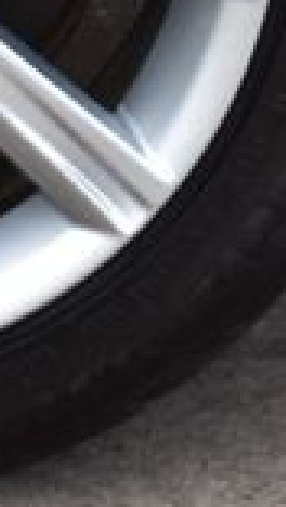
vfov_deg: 7.9
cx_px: -49
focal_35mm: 271
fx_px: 3646
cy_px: -127
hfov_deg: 4.5
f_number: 8
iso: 400
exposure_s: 1/50
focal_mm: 42
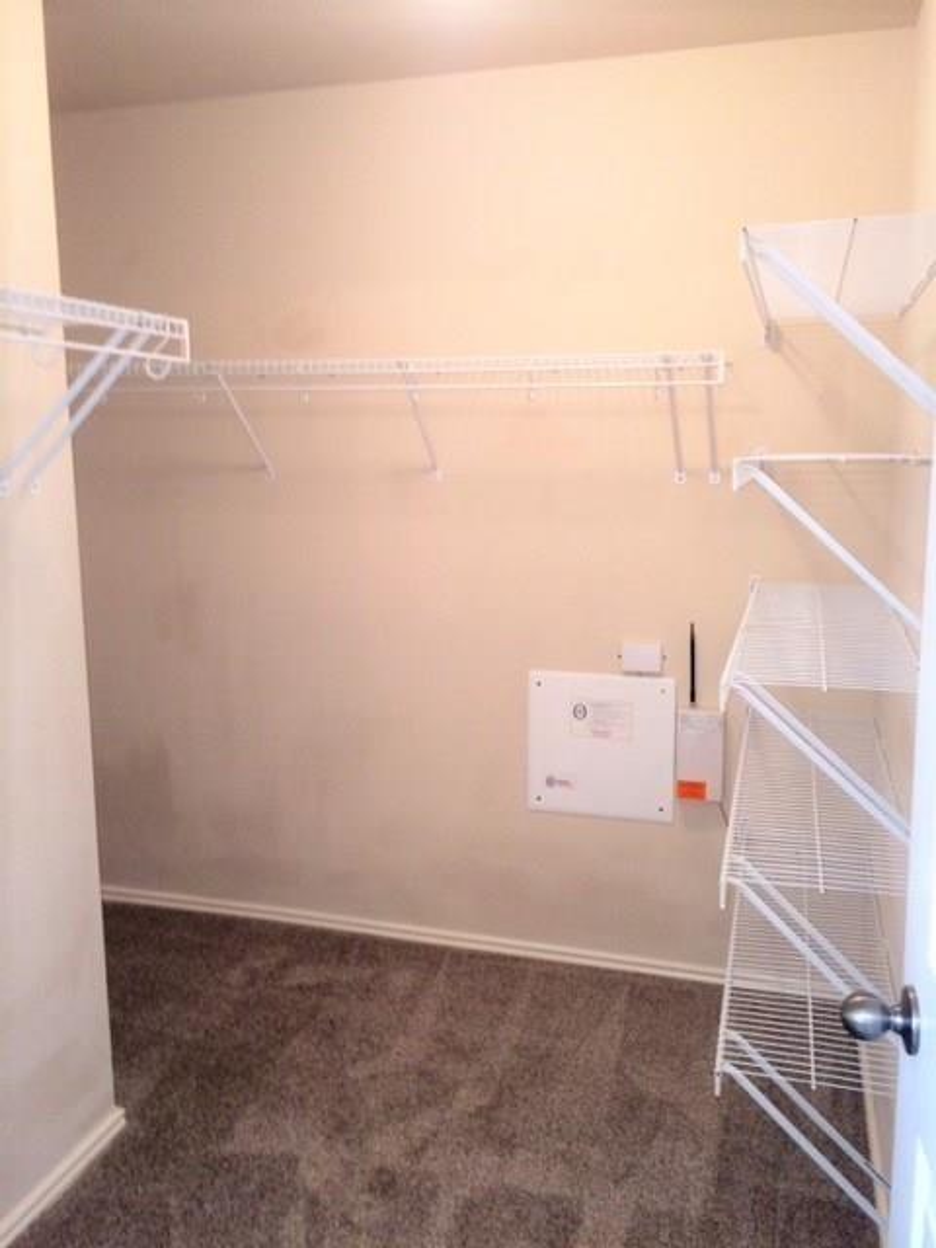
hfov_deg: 48.2
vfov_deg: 61.7
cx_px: 468
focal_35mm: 29
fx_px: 1046
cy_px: 624
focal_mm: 4.15
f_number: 2.2
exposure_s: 1/30
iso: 100
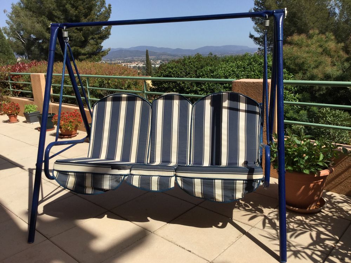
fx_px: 314
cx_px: 176
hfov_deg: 58.4
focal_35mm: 31
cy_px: 132
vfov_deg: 45.4
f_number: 2.4
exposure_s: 1/1812
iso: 25
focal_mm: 3.3
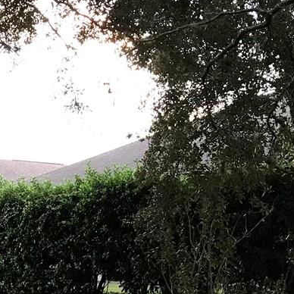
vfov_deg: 16.6
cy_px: 307
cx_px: 6
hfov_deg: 16.7
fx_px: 980
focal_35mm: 102
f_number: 1.8
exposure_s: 1/24
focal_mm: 3.99
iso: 40
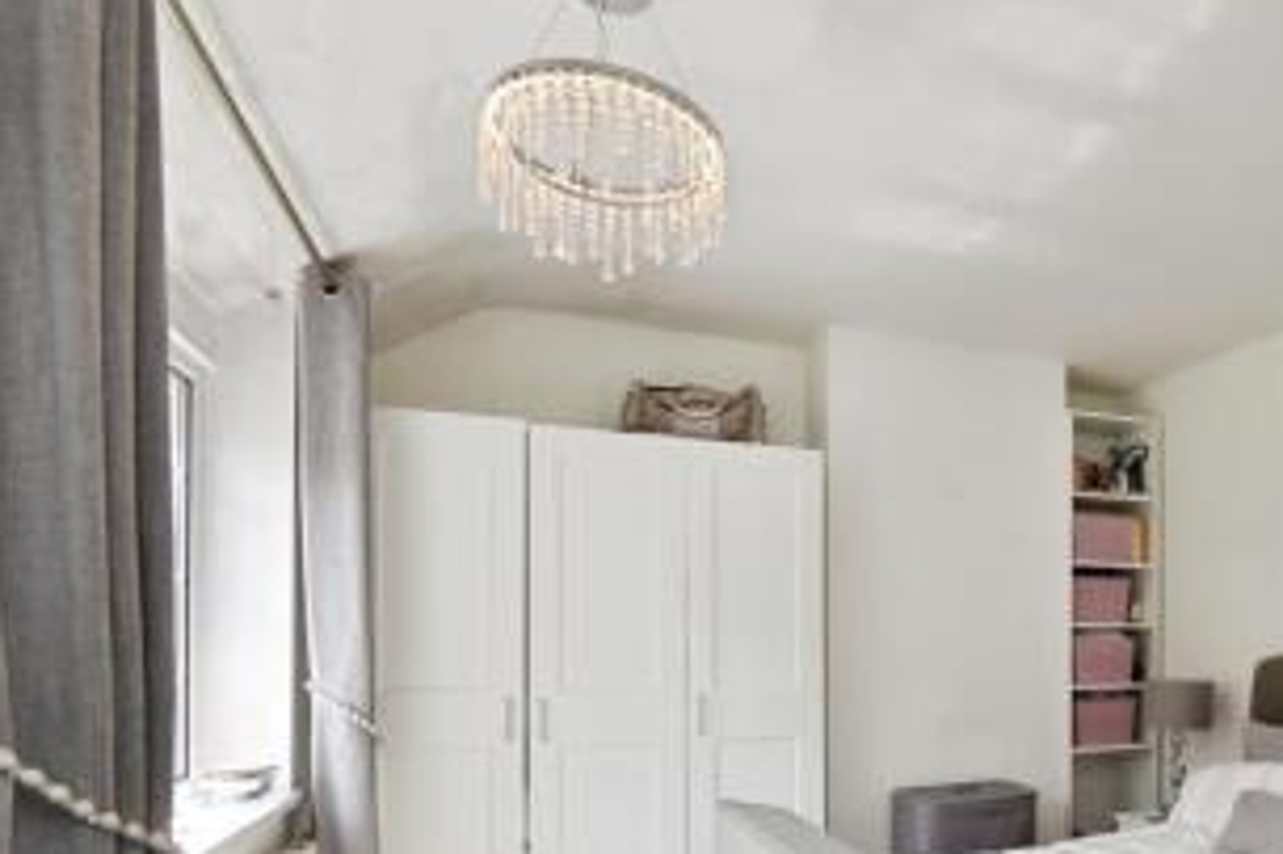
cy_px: 629
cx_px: 989
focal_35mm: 25
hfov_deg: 66.3
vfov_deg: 49.4
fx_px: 890
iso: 400
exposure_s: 1/160
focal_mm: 16
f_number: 7.1
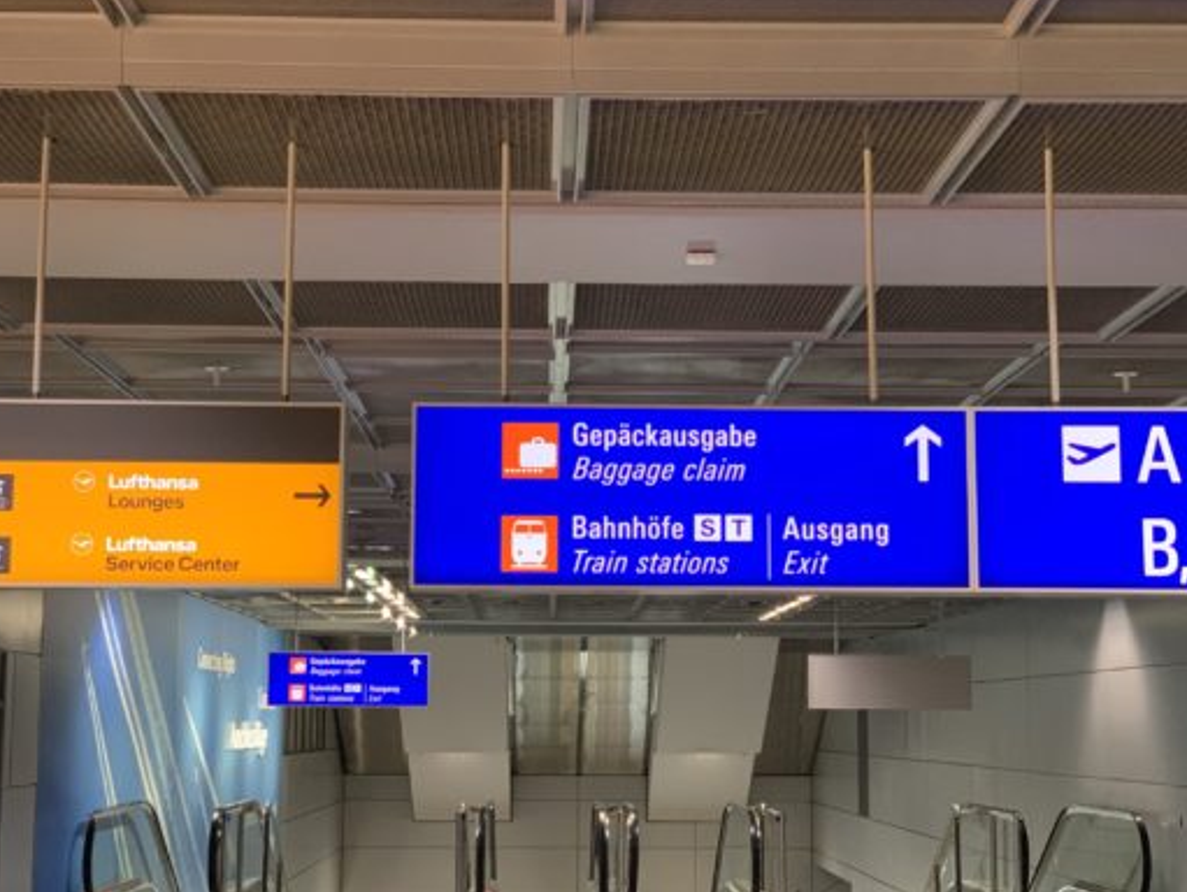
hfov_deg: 31.7
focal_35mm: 61
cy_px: 490
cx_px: 585
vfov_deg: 24.0
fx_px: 2093
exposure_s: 1/50
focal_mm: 6
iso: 400
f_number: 2.4
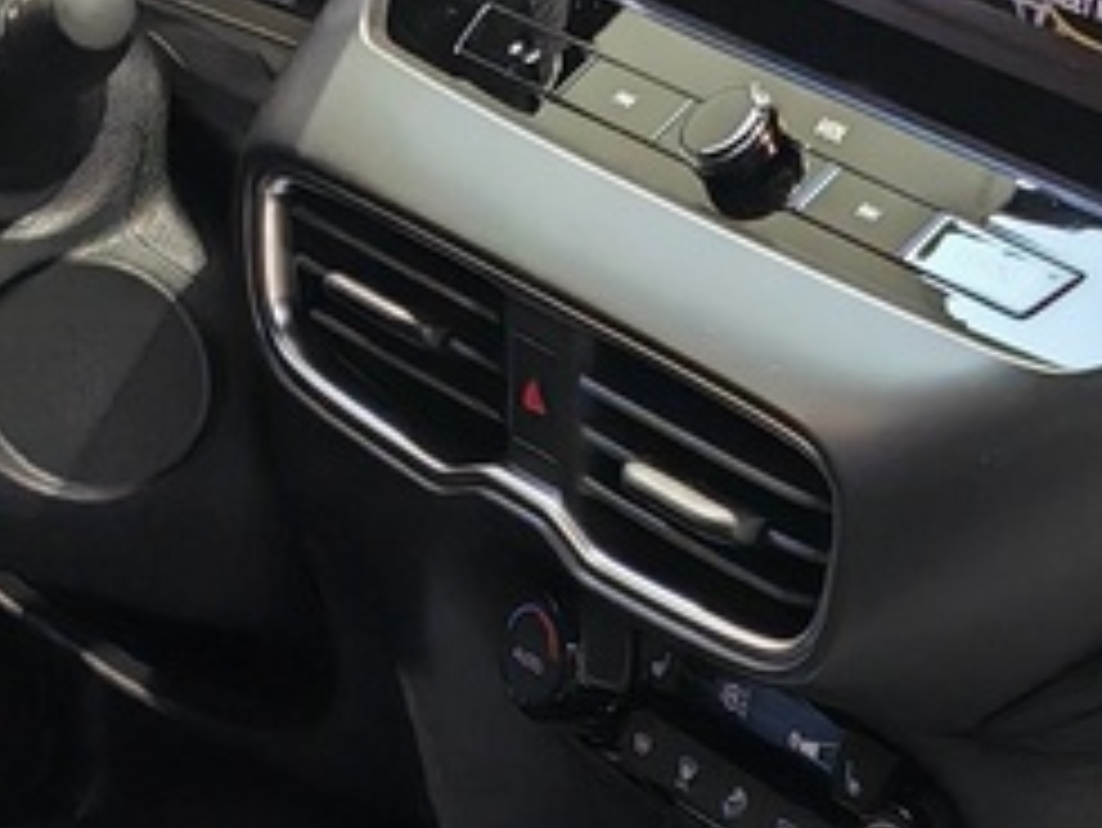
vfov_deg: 9.3
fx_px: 4873
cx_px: 1008
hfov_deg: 12.8
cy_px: 1386
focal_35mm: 153
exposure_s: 1/100
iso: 160
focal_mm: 5.4
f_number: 1.6
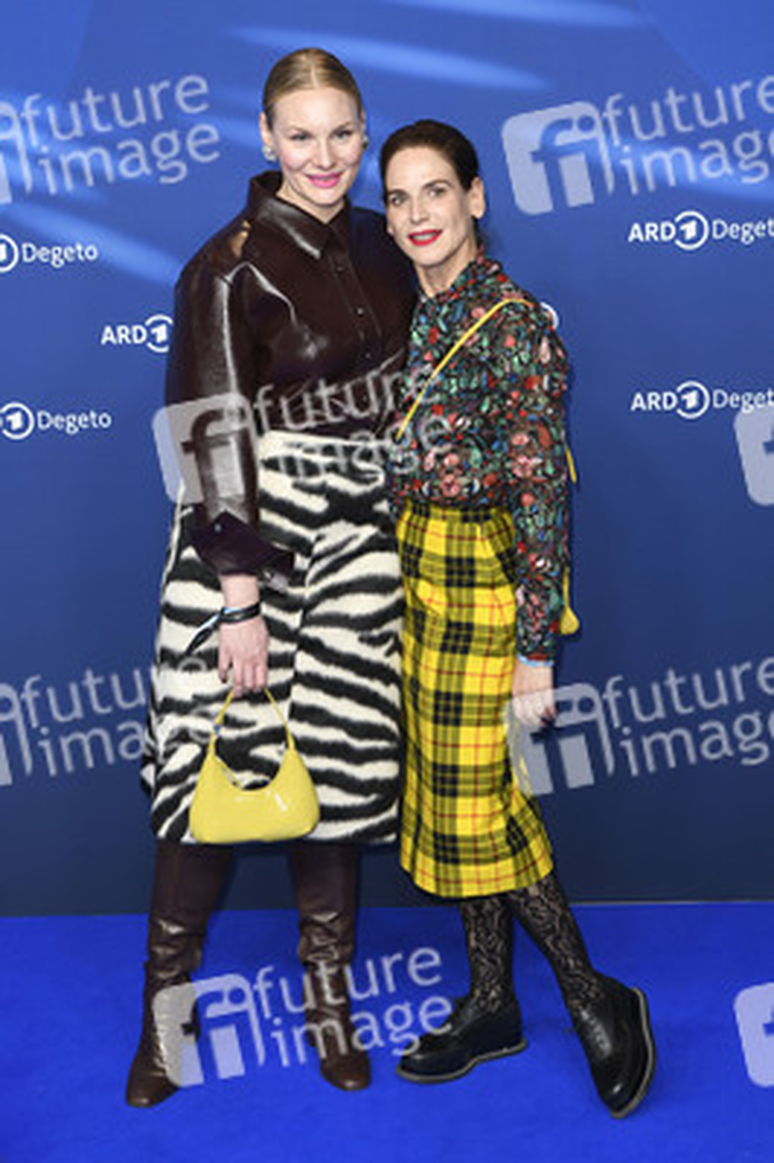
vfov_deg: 38.2
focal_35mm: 52
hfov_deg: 25.9
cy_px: 582
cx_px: 387
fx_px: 1680
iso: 800
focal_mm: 52
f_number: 4
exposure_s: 1/320
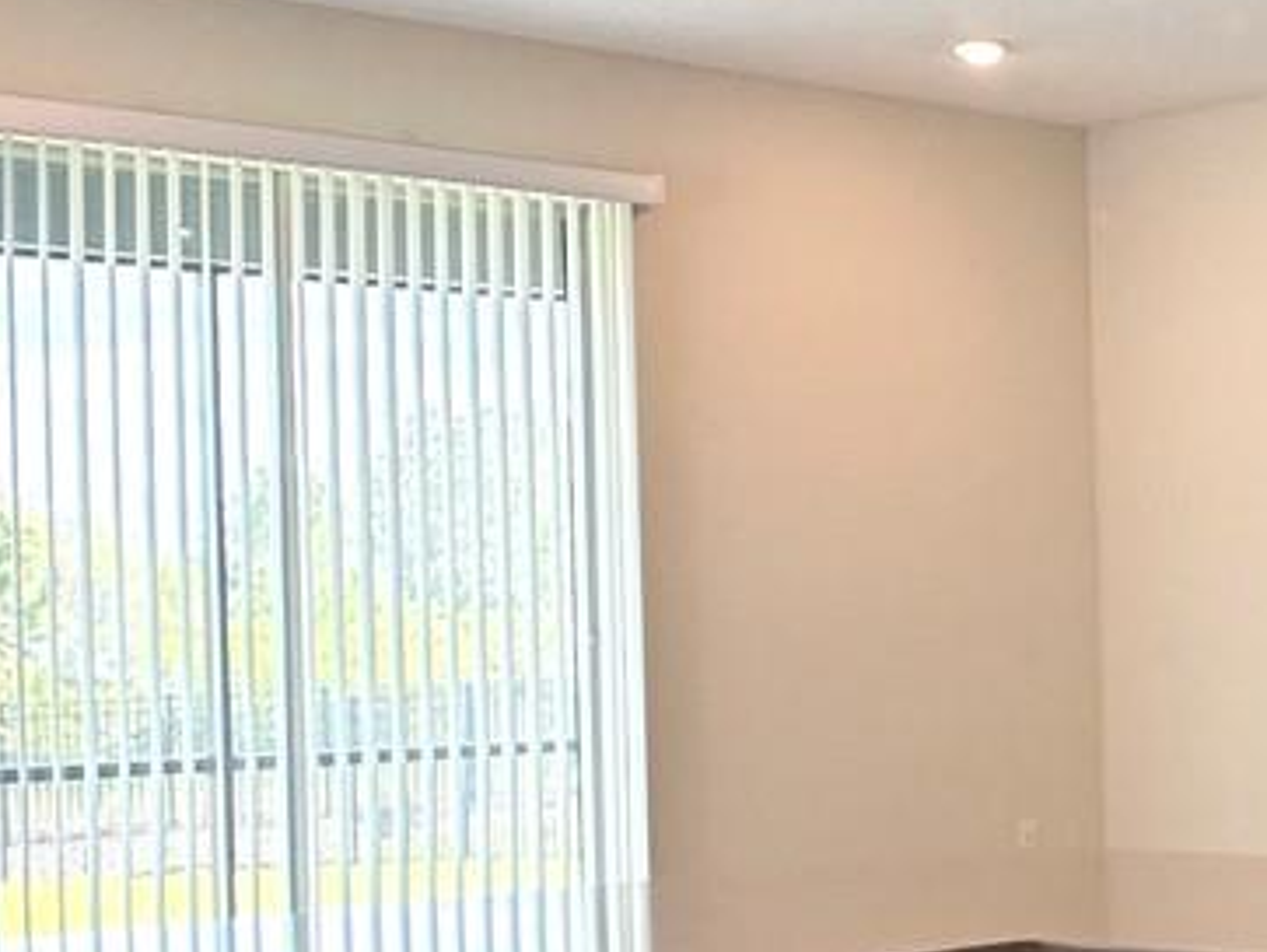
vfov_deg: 14.0
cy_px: 651
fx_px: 3882
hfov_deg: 17.7
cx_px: 1474
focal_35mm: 106
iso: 160
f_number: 1.78
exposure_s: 1/238
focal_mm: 6.76
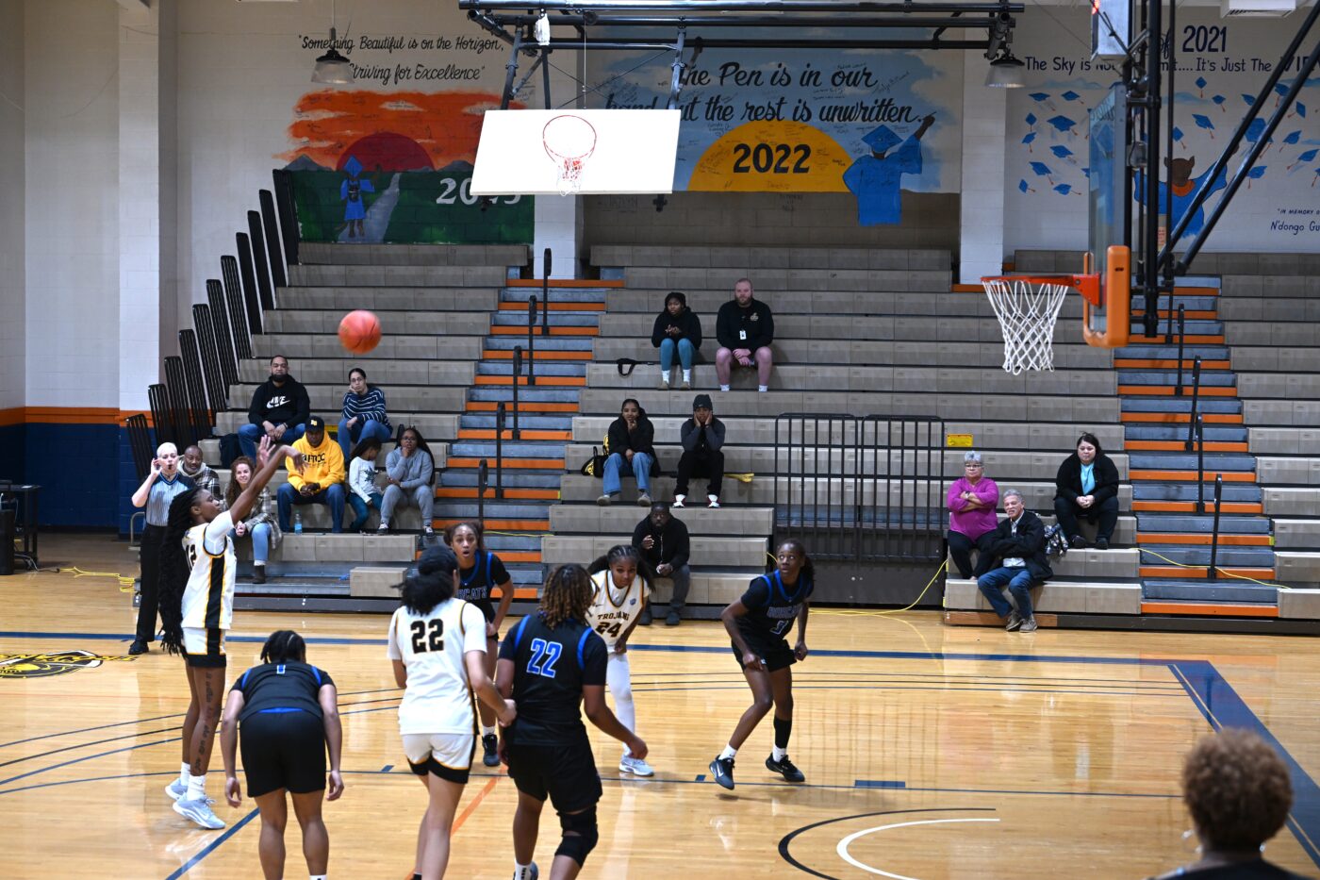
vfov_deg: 19.5
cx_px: 660
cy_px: 440
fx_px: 2566
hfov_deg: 28.8
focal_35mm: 70
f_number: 4.5
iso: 1250
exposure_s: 1/200
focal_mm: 70
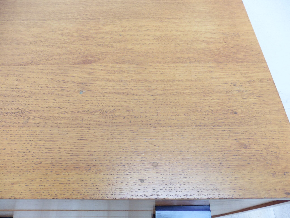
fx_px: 201
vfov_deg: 56.8
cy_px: 109
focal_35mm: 24
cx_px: 145
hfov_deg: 71.6
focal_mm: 4.3
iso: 160
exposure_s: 1/60
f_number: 3.3
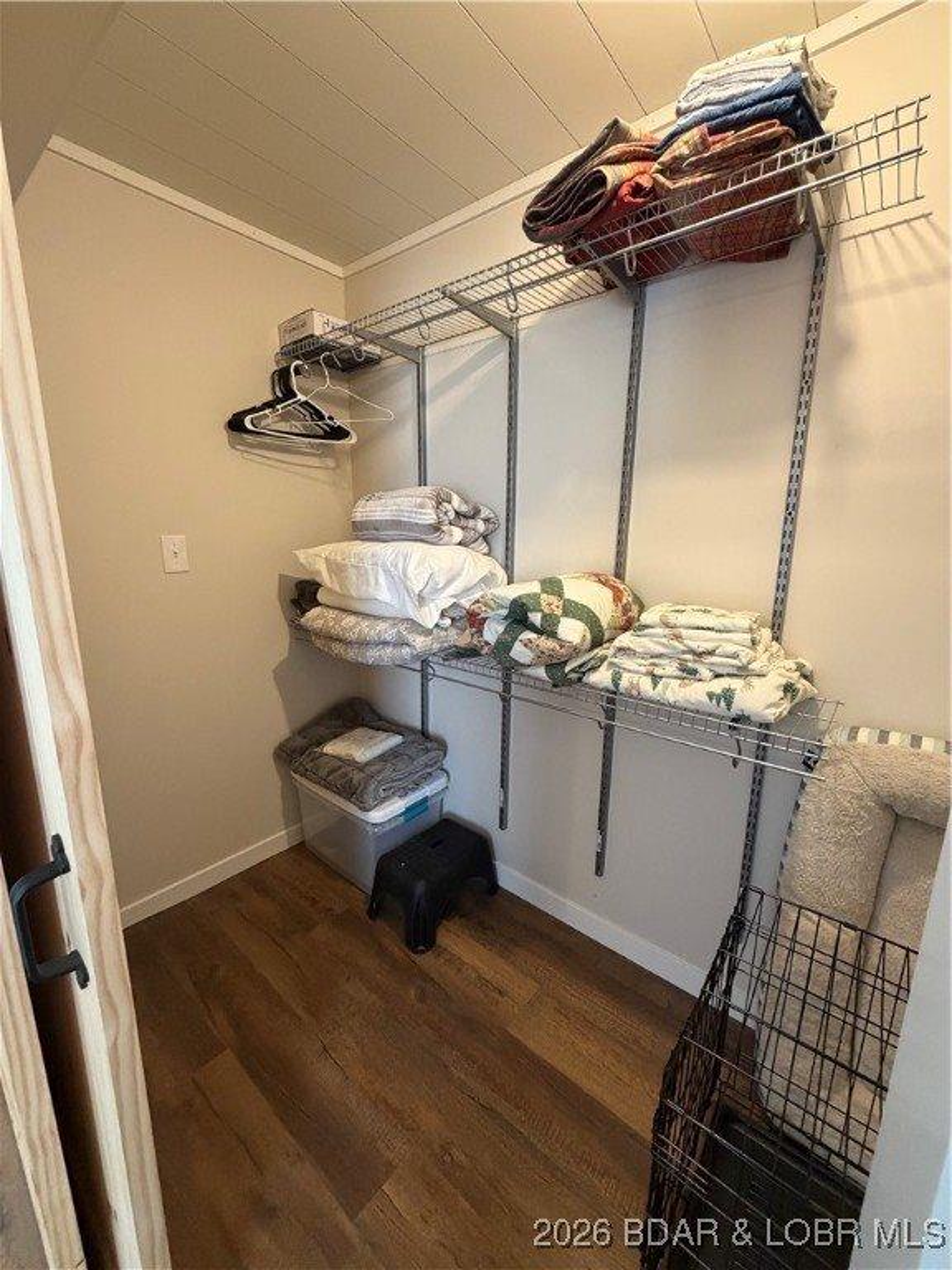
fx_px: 513
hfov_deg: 85.7
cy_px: 635
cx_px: 476
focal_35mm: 14
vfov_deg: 102.1
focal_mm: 2.22
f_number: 2.2
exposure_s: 1/60
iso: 400
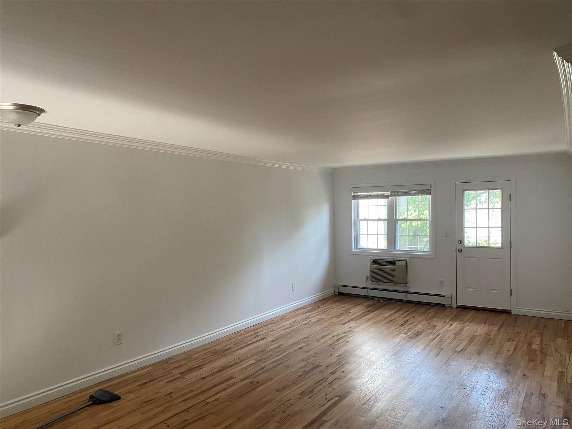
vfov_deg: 53.1
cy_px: 214
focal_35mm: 26
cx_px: 286
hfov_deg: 67.3
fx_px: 430
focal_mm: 4.25
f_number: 1.8
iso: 125
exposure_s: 1/93
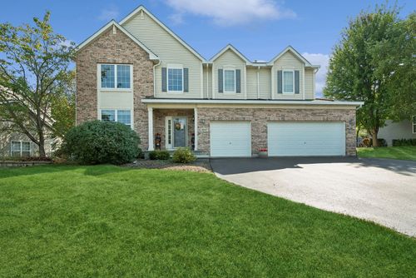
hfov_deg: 96.7
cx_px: 208
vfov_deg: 73.8
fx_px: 185
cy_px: 139
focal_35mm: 16
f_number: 8
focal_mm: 16
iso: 200
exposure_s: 1/200
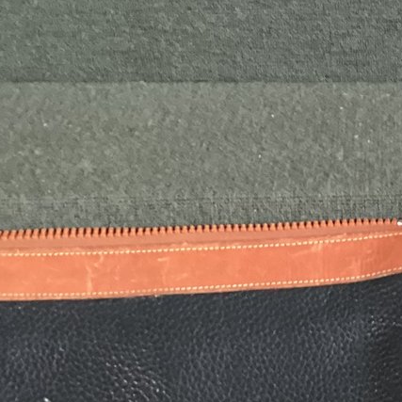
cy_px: 397
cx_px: 479
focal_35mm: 97
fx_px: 1274
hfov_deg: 17.1
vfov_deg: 17.5
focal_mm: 3.3
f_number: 2.4
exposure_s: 1/40
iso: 400
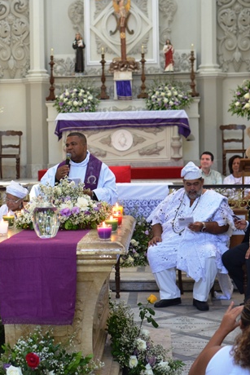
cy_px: 188
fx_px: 830
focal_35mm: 80
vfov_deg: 25.4
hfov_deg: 16.9
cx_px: 31
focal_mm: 35
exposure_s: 1/50
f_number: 3.5
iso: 800
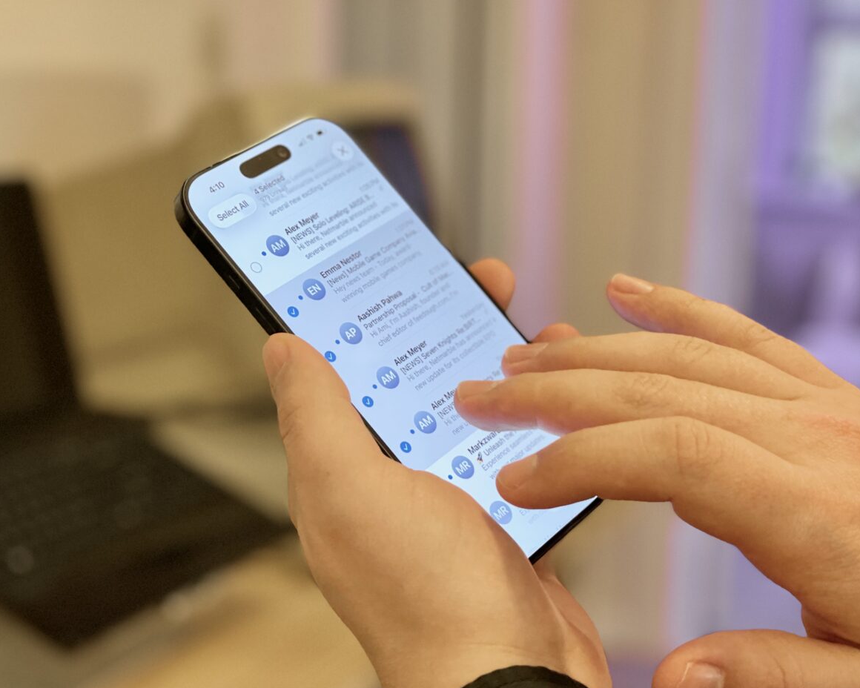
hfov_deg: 30.0
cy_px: 394
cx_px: 377
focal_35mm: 63
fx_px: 1604
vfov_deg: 24.2
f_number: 2
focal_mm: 6
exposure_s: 1/40
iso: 250
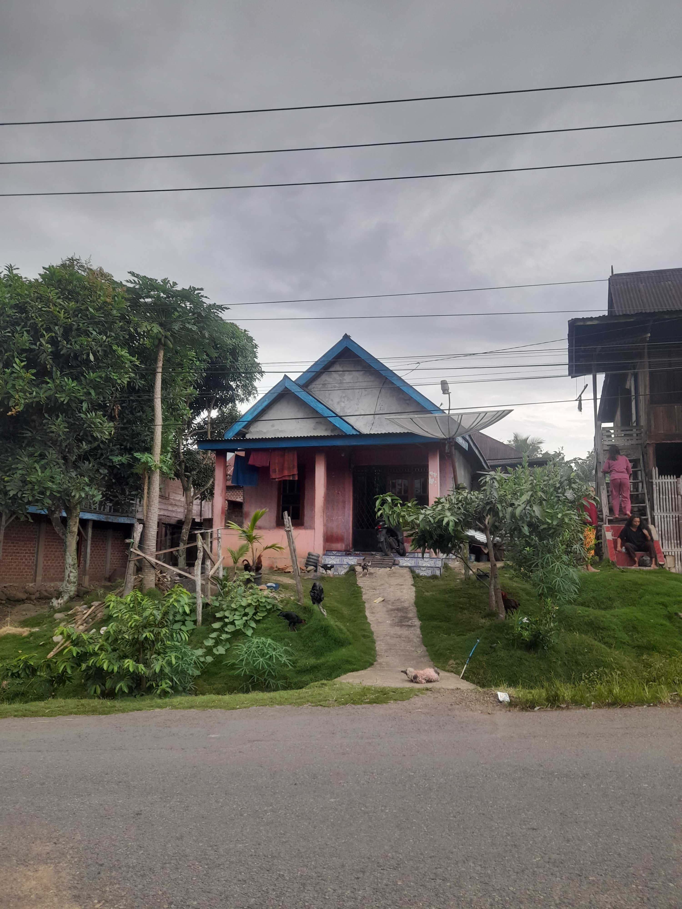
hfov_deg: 54.9
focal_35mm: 25
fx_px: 657
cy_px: 454
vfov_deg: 69.4
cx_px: 341
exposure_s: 1/50
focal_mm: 4.6
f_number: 2
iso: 25
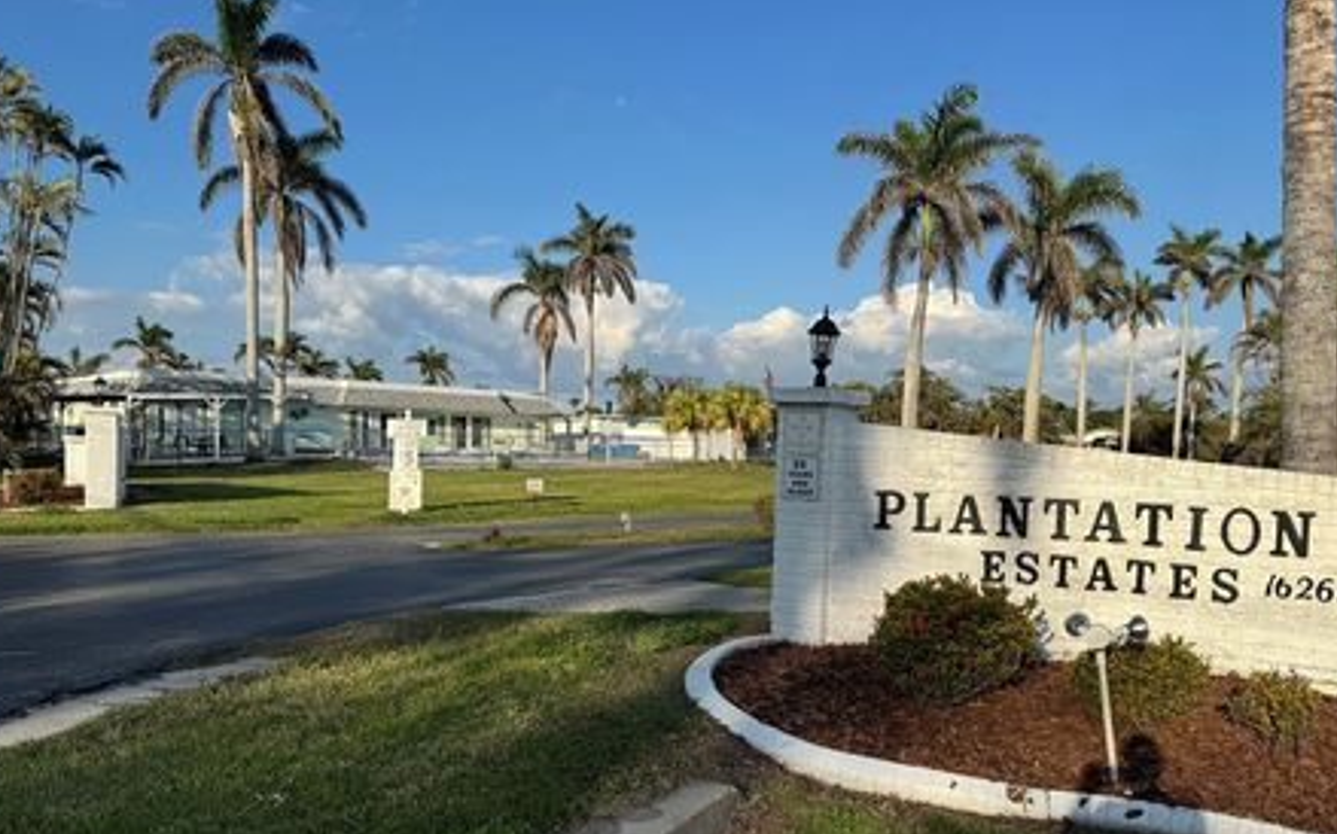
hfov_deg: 64.6
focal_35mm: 29
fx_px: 1056
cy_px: 510
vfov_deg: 42.8
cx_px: 716
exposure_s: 1/6410
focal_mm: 6.76
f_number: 1.78
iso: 80
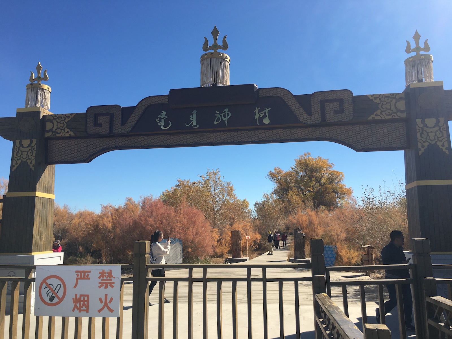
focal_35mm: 29
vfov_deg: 48.2
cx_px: 226
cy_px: 170
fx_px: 379
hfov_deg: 61.7
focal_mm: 4.15
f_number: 2.2
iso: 25
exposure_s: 1/1748
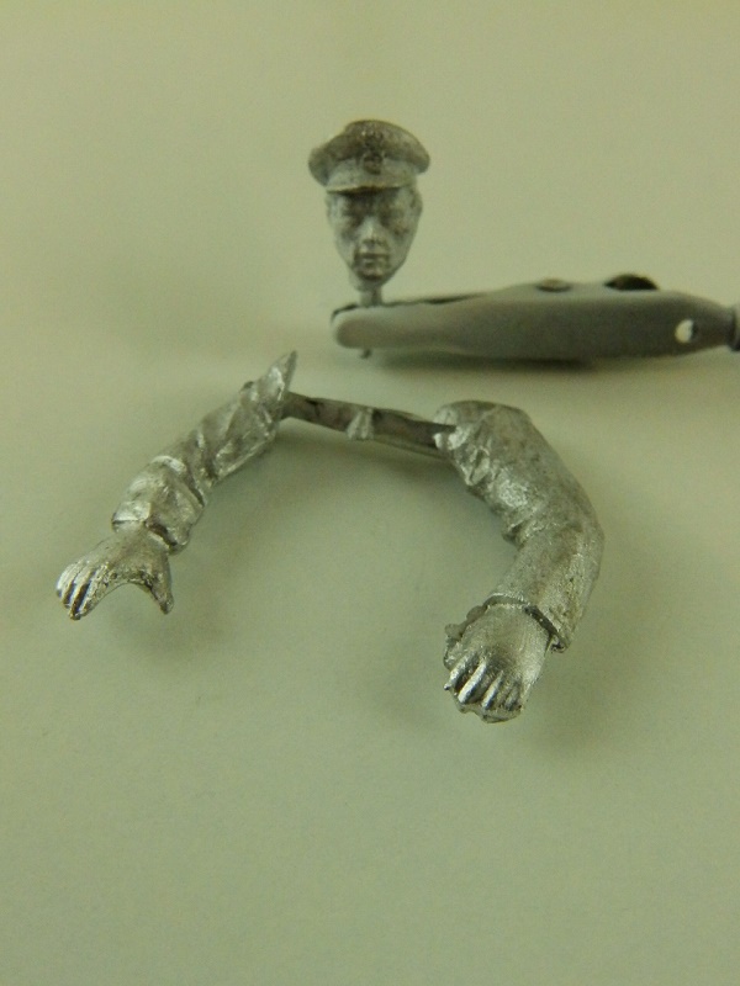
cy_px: 493
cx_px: 370
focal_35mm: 32
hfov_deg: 44.2
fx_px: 912
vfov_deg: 56.8
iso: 1250
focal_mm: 5.7
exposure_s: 1/200
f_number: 4
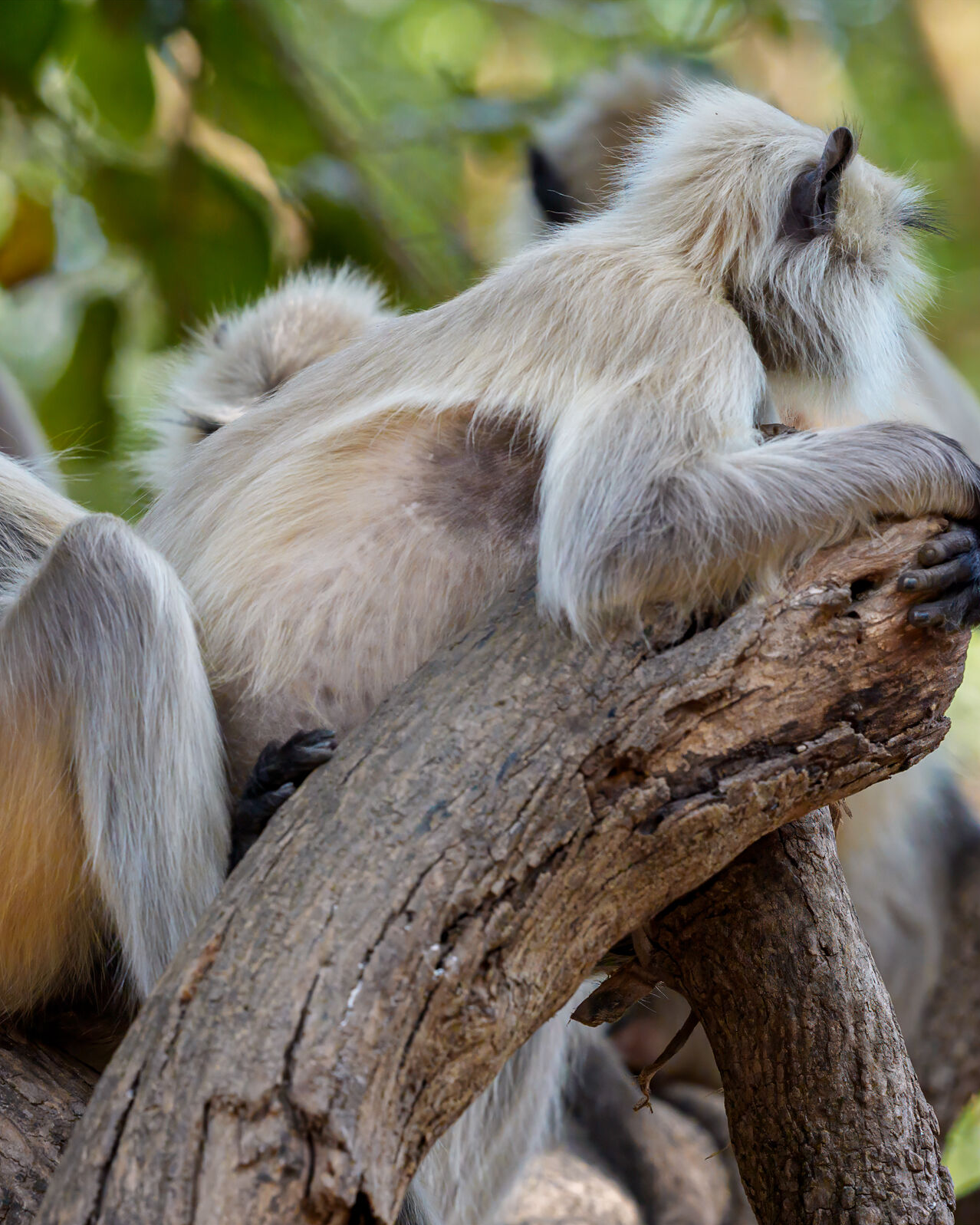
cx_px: 153
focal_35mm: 423
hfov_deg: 3.7
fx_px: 15333
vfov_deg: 4.6
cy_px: 612
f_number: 5.6
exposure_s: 1/1250
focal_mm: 300
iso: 2500
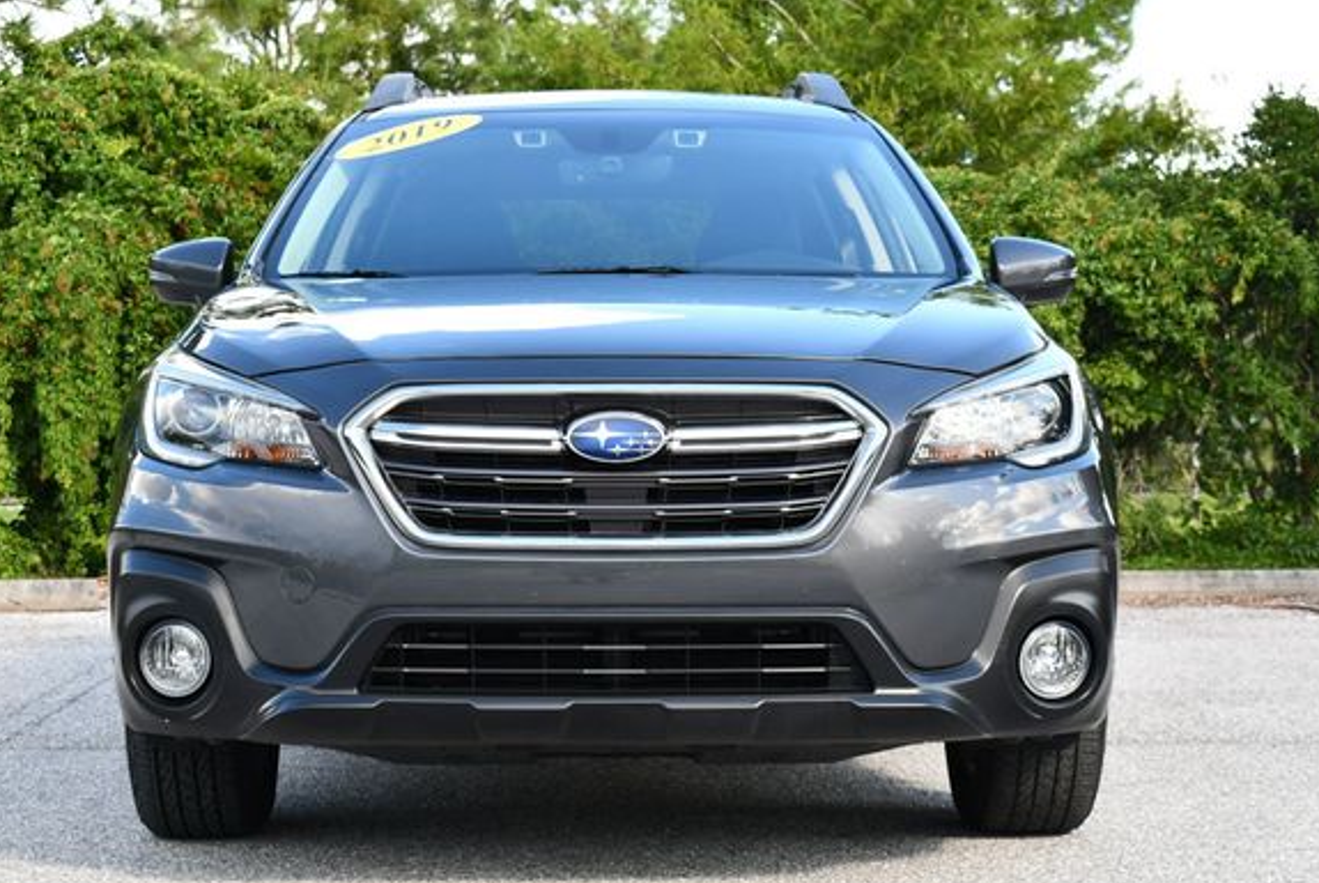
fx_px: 2861
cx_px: 611
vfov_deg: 17.5
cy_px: 490
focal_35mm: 78
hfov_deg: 26.0
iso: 320
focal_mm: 35
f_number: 5.6
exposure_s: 1/250
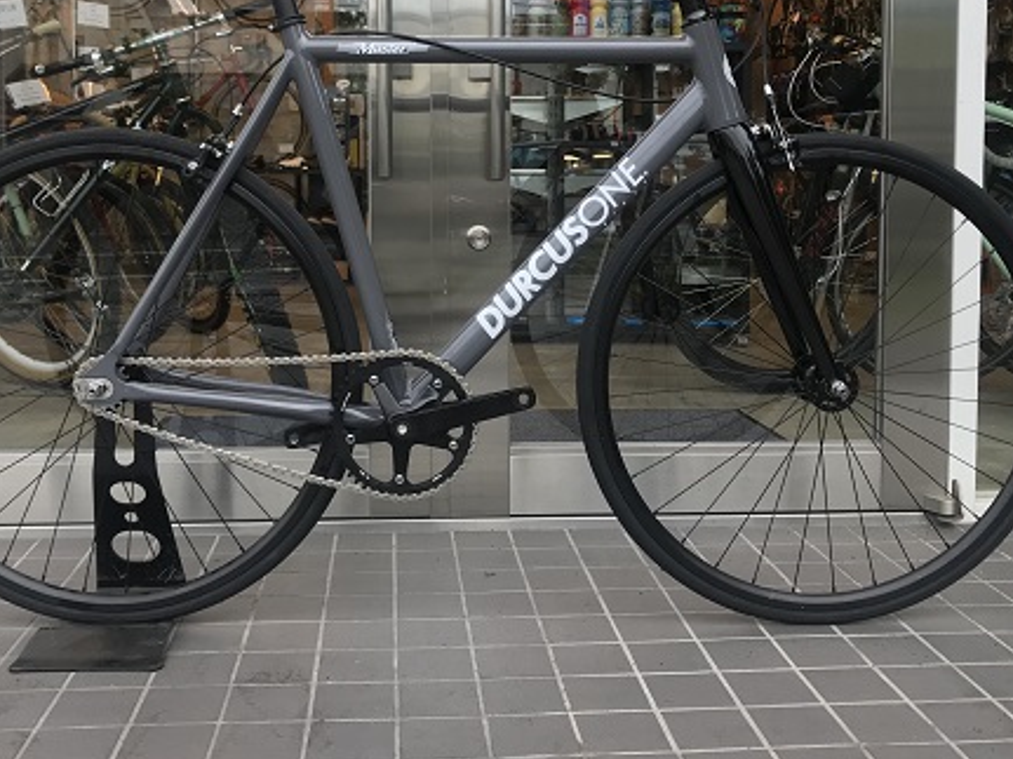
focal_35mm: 39
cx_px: 477
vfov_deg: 36.5
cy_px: 258
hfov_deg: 47.9
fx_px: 1141
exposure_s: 1/60
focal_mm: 3.99
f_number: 1.8
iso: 25
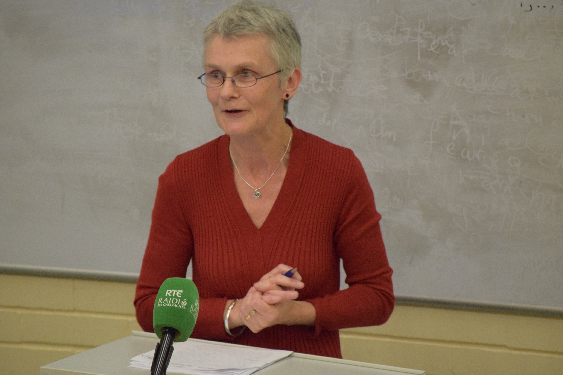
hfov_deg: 5.7
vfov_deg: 3.8
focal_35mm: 360
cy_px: 188
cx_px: 282
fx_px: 5630
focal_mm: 240
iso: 3200
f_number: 5.3
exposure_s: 1/25
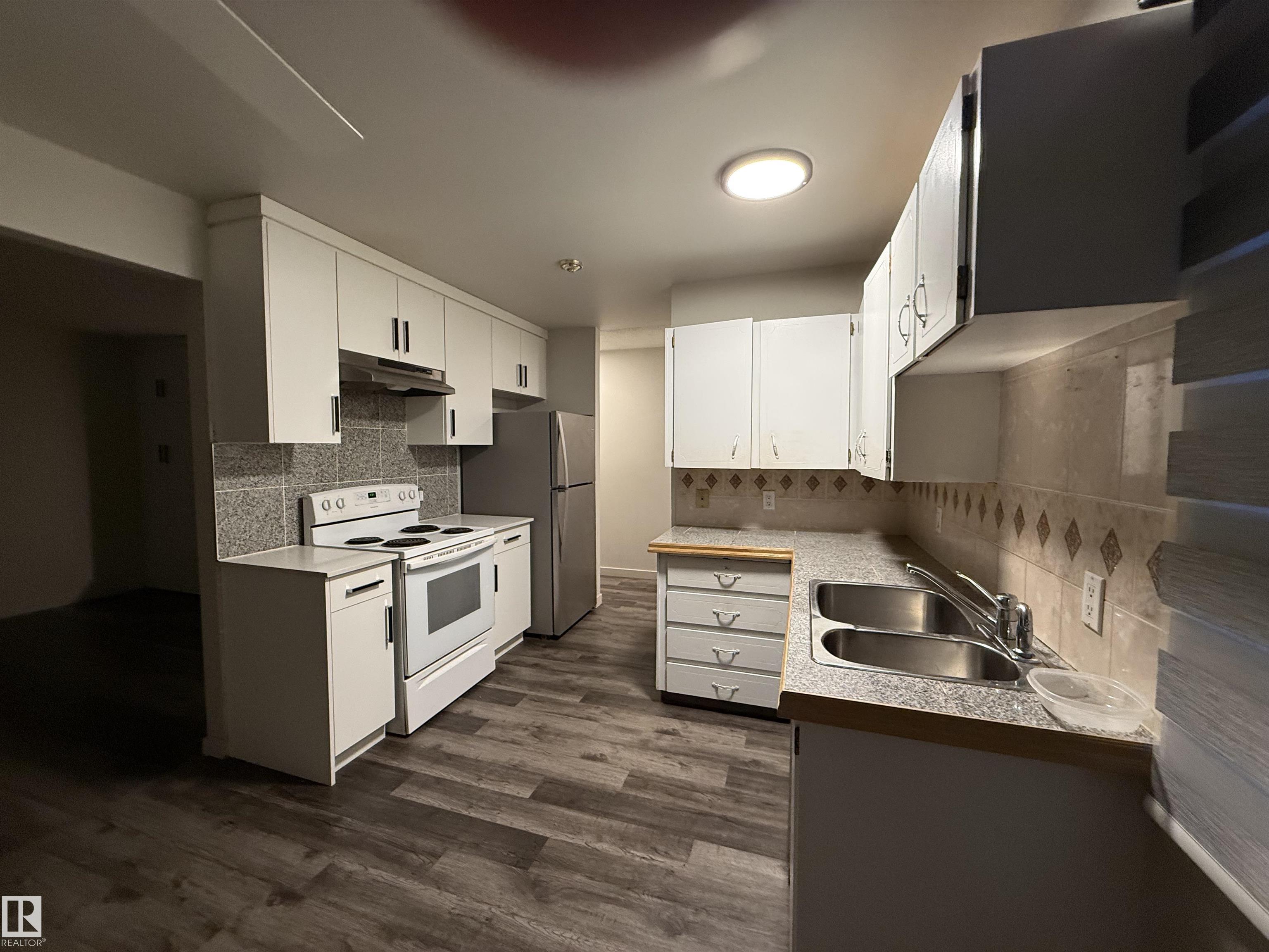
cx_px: 634
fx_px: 513
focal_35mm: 14
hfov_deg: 102.1
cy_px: 476
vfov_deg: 85.7
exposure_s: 1/60
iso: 200
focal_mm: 2.22
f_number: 2.2
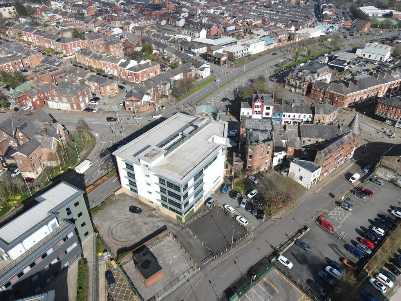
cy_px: 150
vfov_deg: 56.8
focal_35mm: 24
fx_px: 278
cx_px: 200
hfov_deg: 71.6
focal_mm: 4.5
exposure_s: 1/500
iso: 100
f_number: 2.8
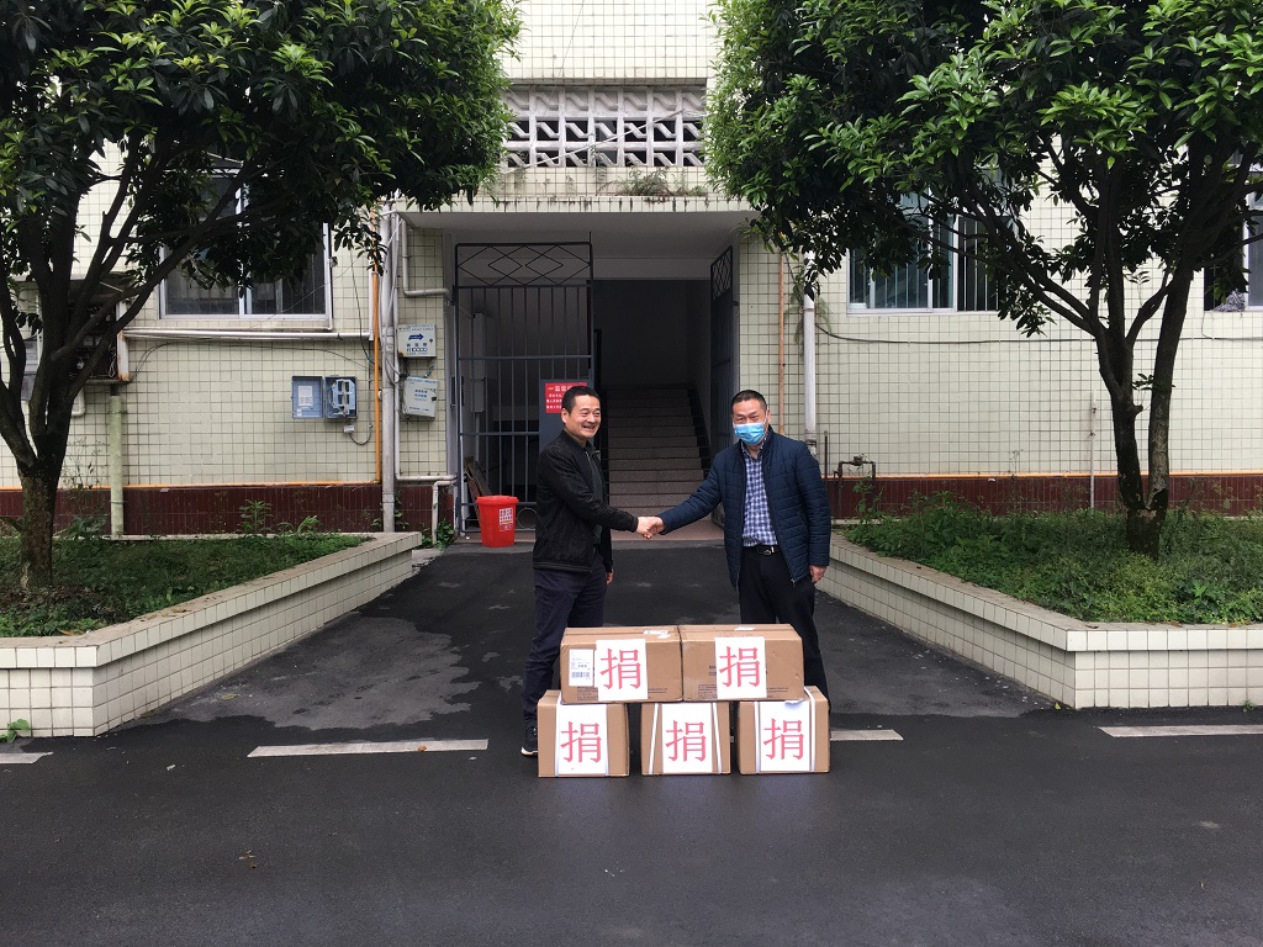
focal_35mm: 29
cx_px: 632
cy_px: 474
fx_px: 1058
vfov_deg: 48.2
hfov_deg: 61.7
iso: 40
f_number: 2.2
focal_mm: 4.15
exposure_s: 1/100
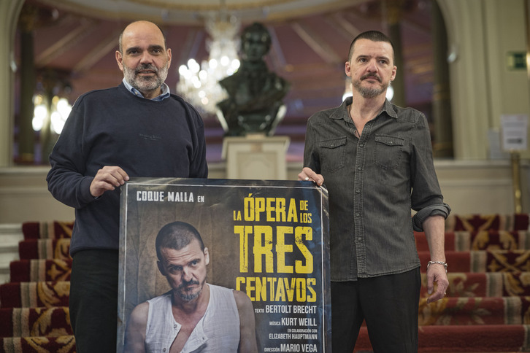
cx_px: 265
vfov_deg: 16.1
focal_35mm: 85
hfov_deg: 23.9
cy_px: 176
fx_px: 1251
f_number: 2.2
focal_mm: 85
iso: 1250
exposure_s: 1/200
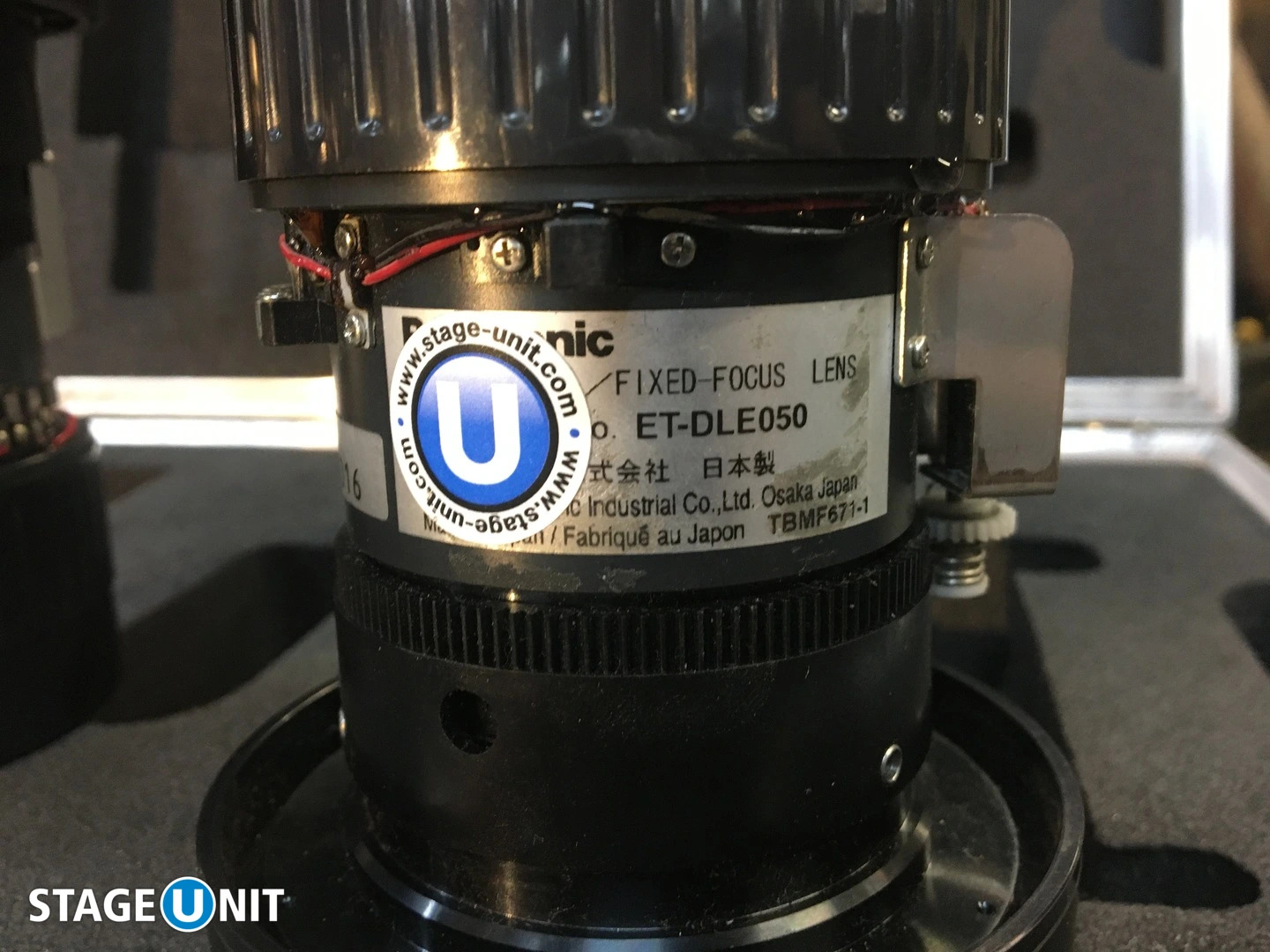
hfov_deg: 61.7
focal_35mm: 29
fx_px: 1064
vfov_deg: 48.2
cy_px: 476
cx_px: 635
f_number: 2.2
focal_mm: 4.15
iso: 200
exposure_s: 1/20
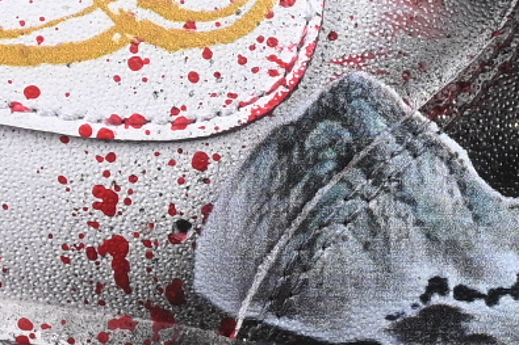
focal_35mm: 529
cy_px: -98
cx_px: 307
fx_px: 7623
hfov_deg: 3.9
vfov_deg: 2.6
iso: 160
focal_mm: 50
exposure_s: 1/80
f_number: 7.1
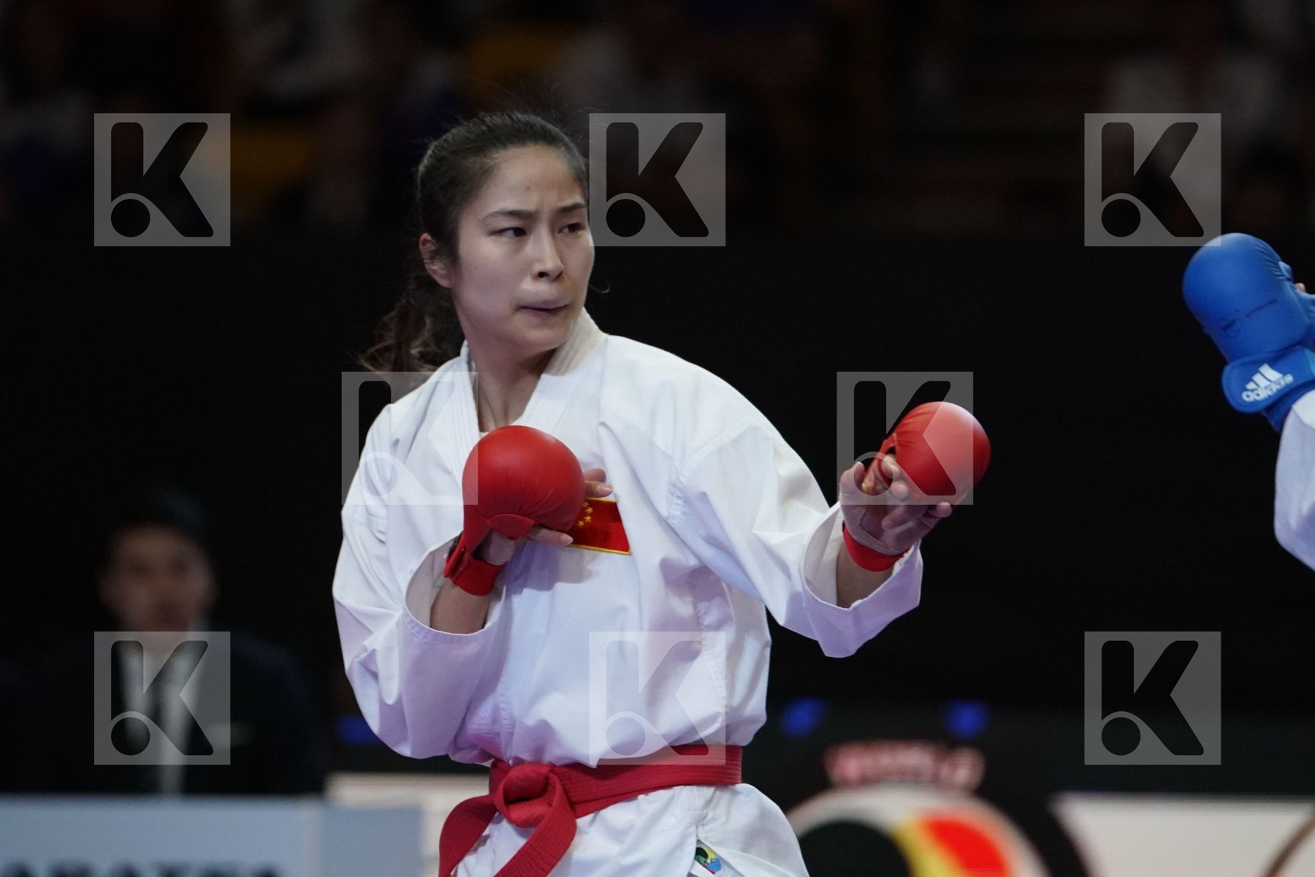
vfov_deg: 4.7
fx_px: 10775
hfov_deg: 7.0
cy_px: 438
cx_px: 658
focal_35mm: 295
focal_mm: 197
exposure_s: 1/1000
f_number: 2.8
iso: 4000
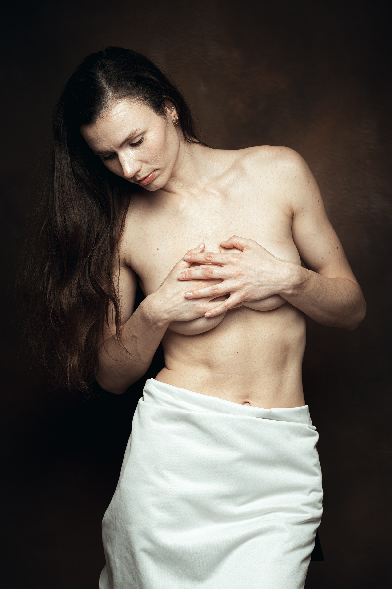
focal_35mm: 105
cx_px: 196
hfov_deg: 13.0
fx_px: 1715
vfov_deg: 19.5
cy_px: 294
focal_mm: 105
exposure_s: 1/200
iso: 100
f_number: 7.1
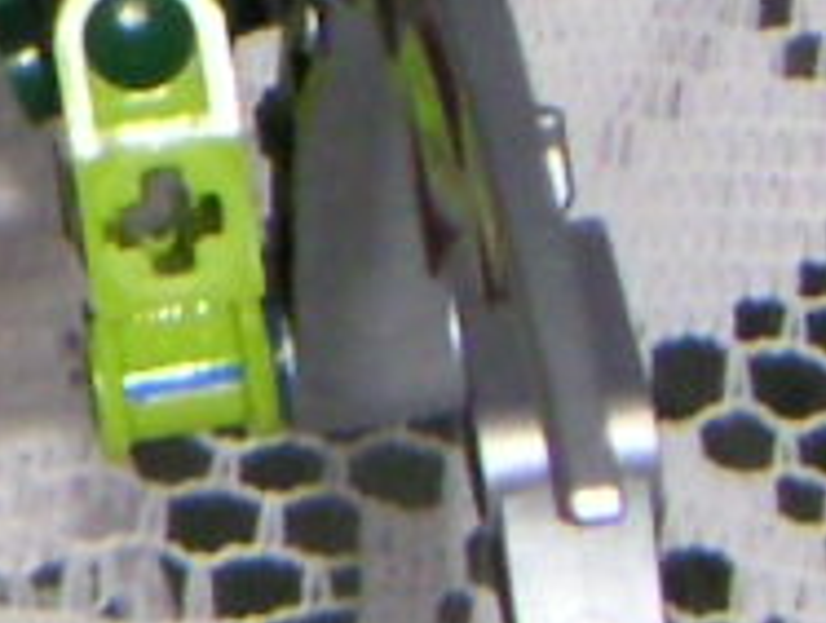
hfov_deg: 5.8
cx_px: -1502
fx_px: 7674
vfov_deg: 4.6
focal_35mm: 321
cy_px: 172
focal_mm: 6.1
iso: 200
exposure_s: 1/45
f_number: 6.7
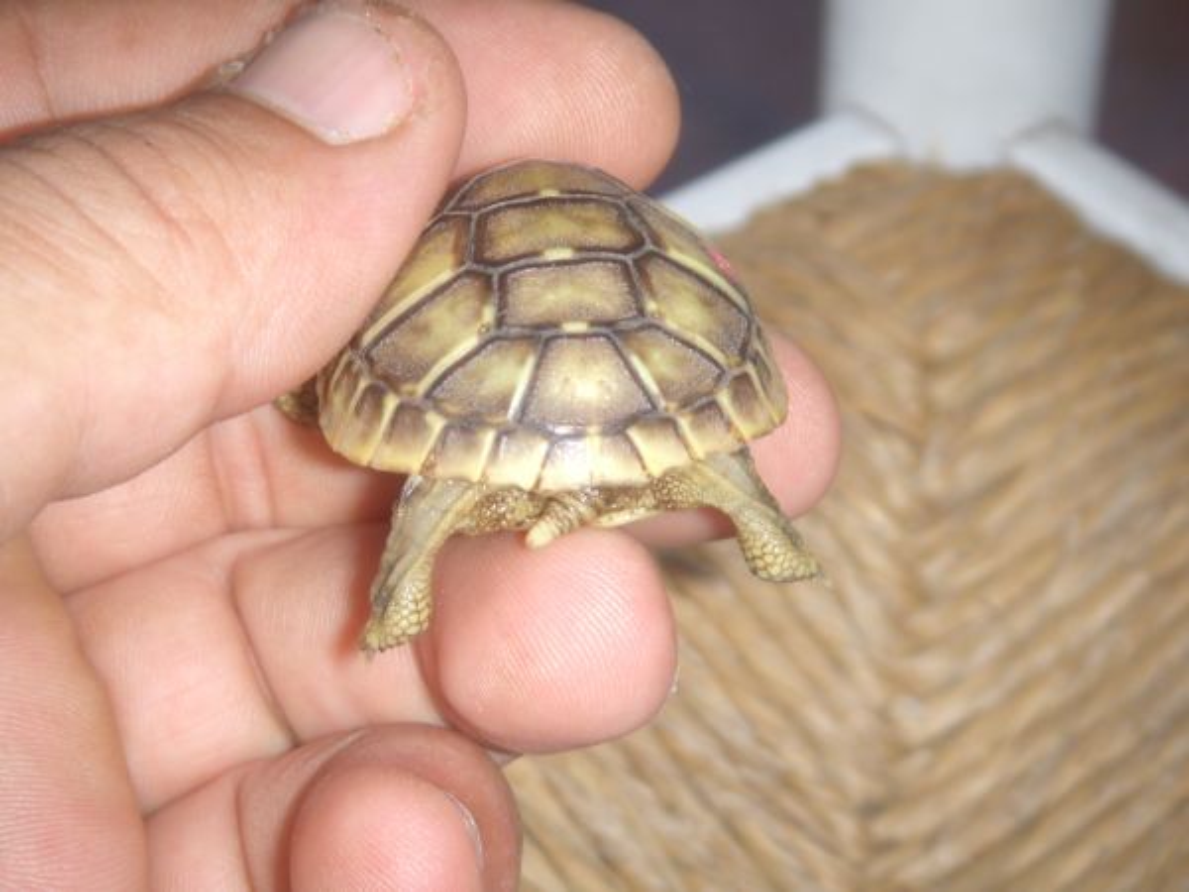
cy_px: 446
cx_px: 594
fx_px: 2748
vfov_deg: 18.4
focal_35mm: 80
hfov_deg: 24.4
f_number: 4
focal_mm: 13.2
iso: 64
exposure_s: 1/125
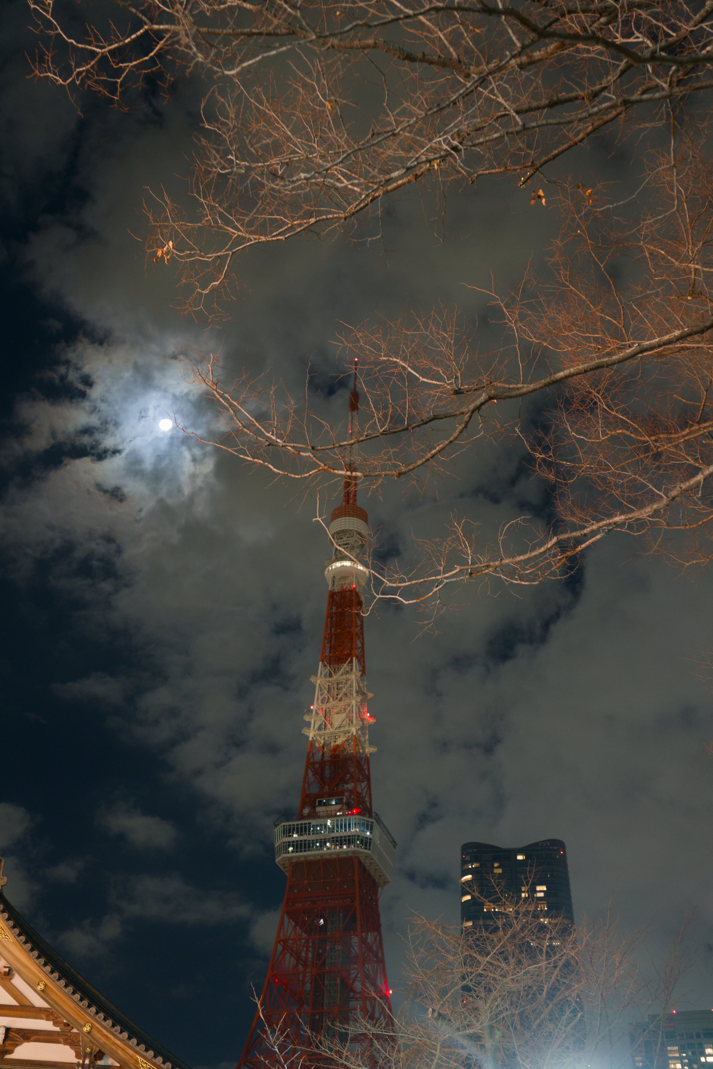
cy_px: 547
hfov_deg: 34.7
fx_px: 1139
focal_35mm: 38
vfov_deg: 50.3
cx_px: 347
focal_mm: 24.9
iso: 800
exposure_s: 1/4
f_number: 2.8
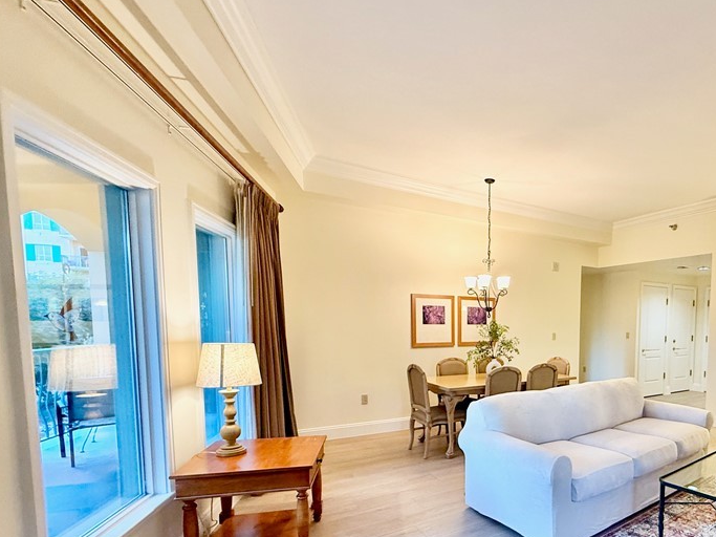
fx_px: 434
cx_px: 526
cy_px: 358
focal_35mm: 21
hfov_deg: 74.1
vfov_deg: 61.9
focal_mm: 2.22
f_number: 2.2
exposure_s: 1/60
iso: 250
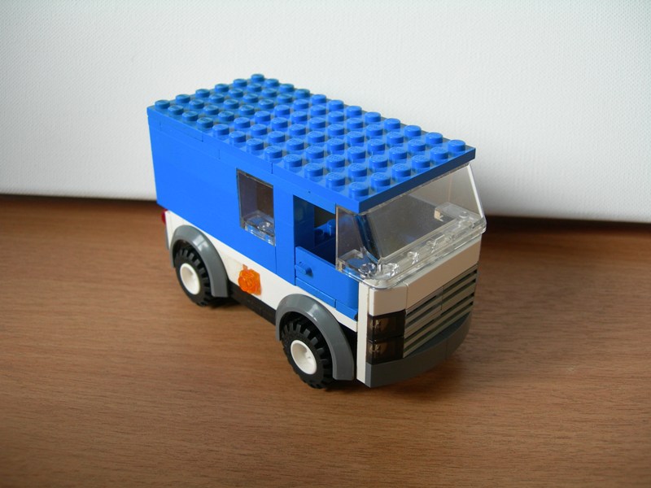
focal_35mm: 38
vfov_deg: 37.7
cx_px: 326
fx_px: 715
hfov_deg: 49.0
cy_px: 244
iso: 50
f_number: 2.8
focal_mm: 7.8
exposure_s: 1/14.1
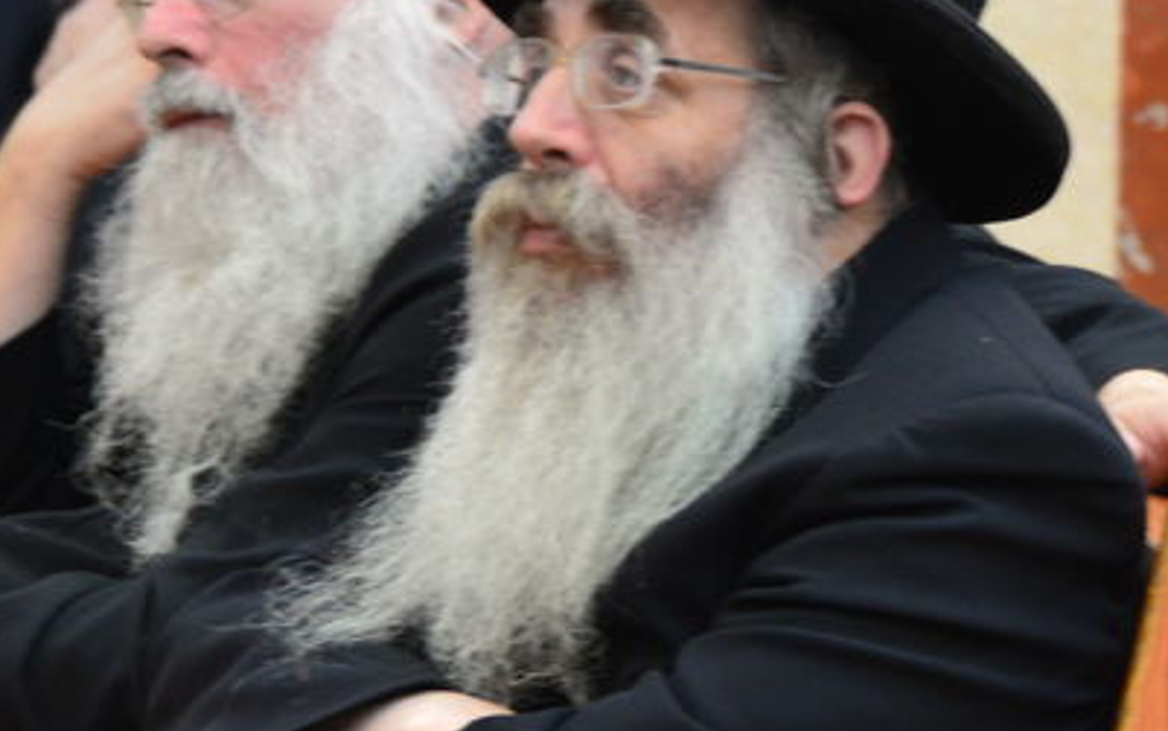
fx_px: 13821
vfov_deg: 3.0
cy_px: 230
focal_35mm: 434
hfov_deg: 4.8
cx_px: 1276
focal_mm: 122
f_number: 5.6
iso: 1250
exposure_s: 1/100
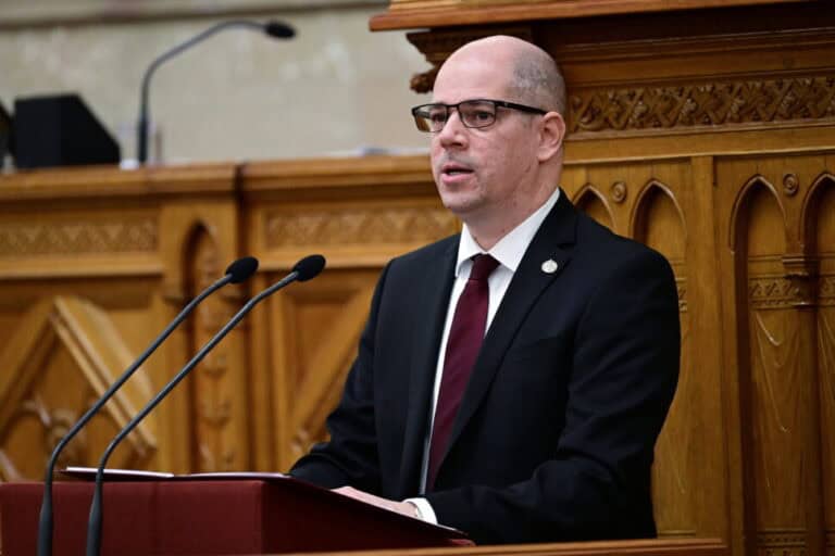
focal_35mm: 400
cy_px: 278
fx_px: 9277
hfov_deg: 5.2
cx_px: 418
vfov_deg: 3.4
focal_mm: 400
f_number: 4
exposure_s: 1/125
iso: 2500
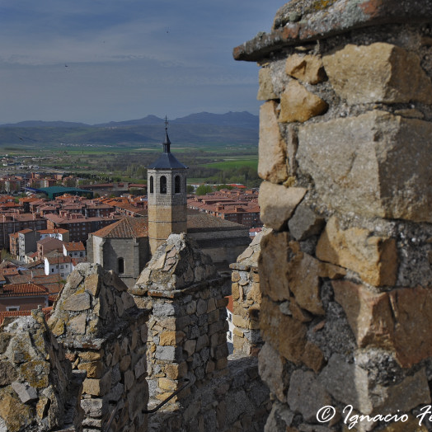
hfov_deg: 32.4
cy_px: 214
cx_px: 197
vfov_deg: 32.4
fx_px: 743
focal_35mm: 53
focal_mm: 27
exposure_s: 1/100
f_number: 6.3
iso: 100
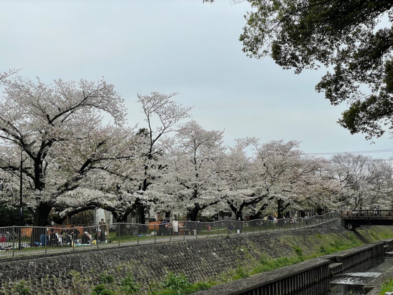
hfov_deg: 36.8
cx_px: 196
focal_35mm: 52
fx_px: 590
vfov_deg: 28.0
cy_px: 148
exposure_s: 1/234
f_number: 2
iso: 25
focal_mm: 6
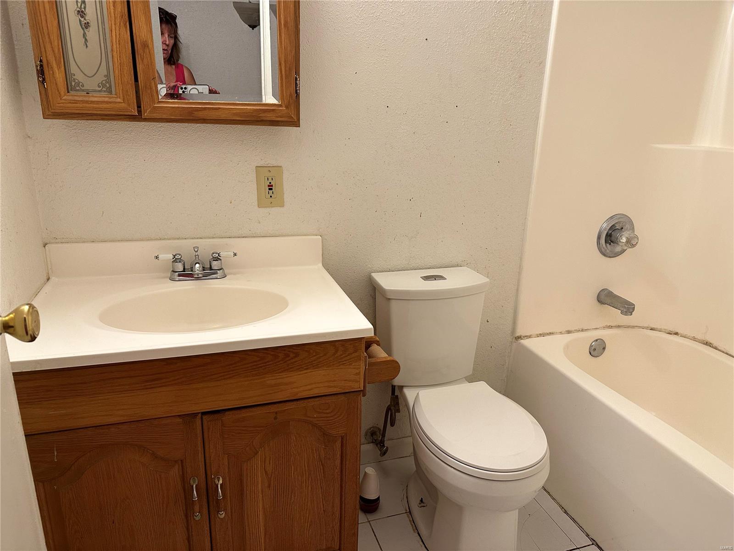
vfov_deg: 56.8
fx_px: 509
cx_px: 367
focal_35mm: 24
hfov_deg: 71.6
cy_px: 276
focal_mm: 6.86
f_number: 1.78
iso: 200
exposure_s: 1/120
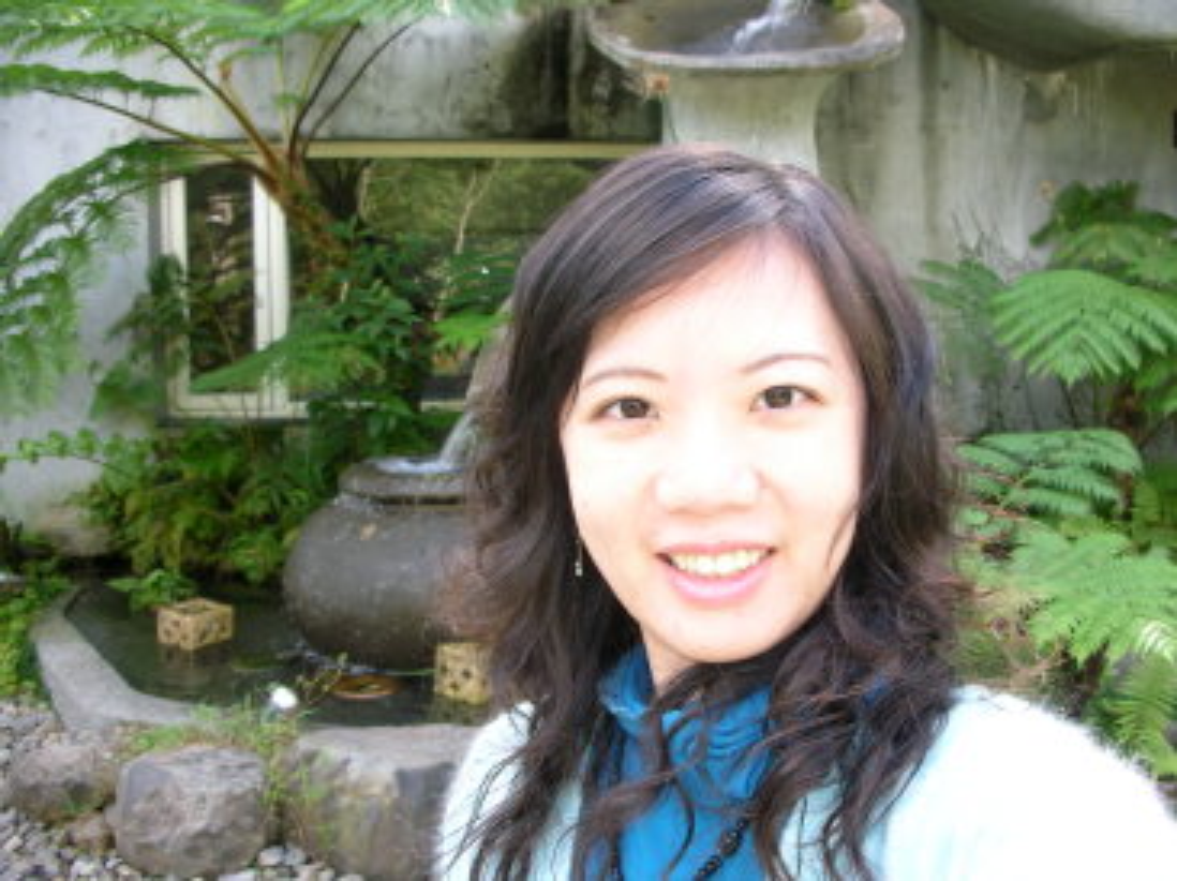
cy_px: 440
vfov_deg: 40.7
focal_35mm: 35
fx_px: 1189
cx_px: 588
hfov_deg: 52.7
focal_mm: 5.8
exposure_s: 1/81.8
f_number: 3
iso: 50
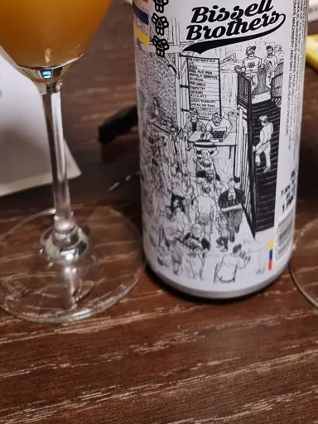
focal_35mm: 52
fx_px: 637
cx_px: 215
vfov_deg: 34.2
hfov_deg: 27.8
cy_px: 22
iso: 200
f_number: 1.8
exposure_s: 1/50
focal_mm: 5.4
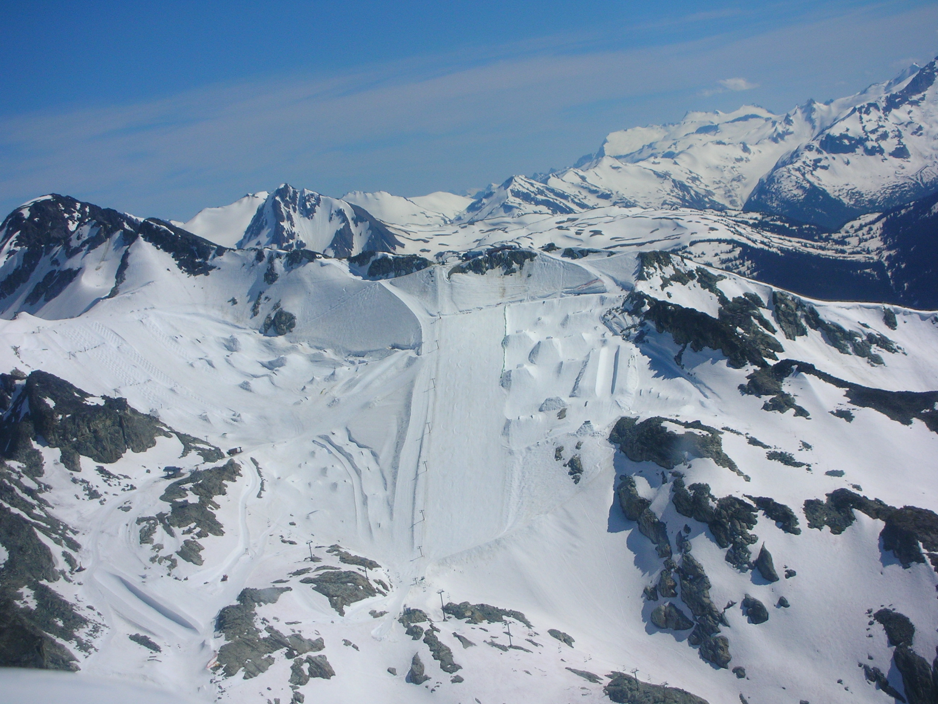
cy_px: 352
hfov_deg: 26.7
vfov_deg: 20.2
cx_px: 469
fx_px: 1978
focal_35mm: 73
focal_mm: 12.2
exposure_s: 1/140
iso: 50
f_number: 12.4
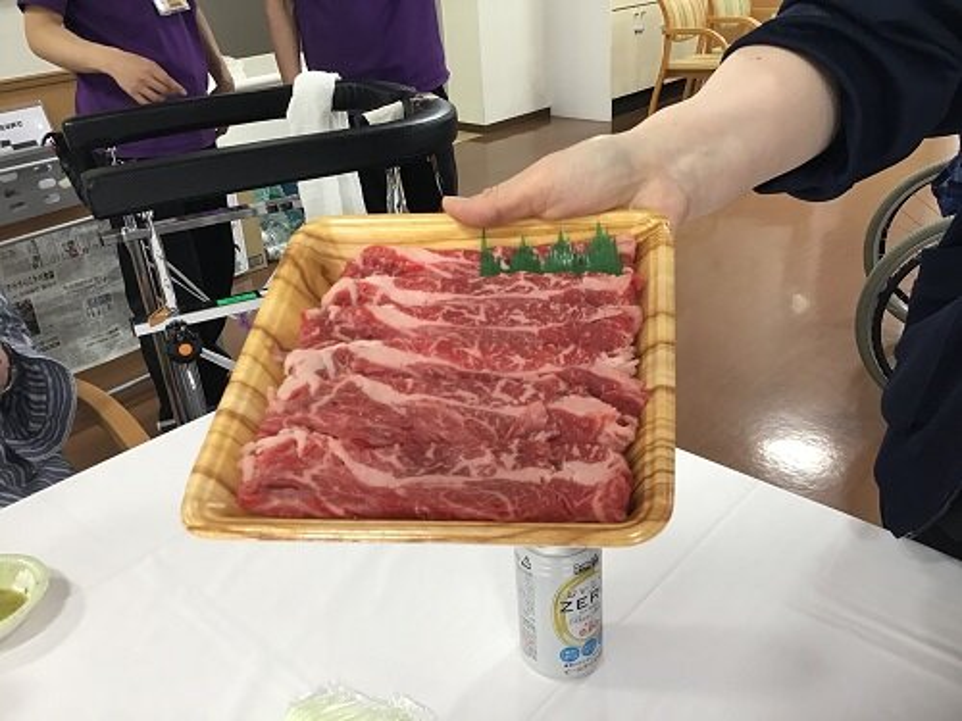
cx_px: 481
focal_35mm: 31
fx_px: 862
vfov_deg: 45.4
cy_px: 360
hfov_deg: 58.4
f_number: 2.4
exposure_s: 1/30
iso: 64
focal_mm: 3.3
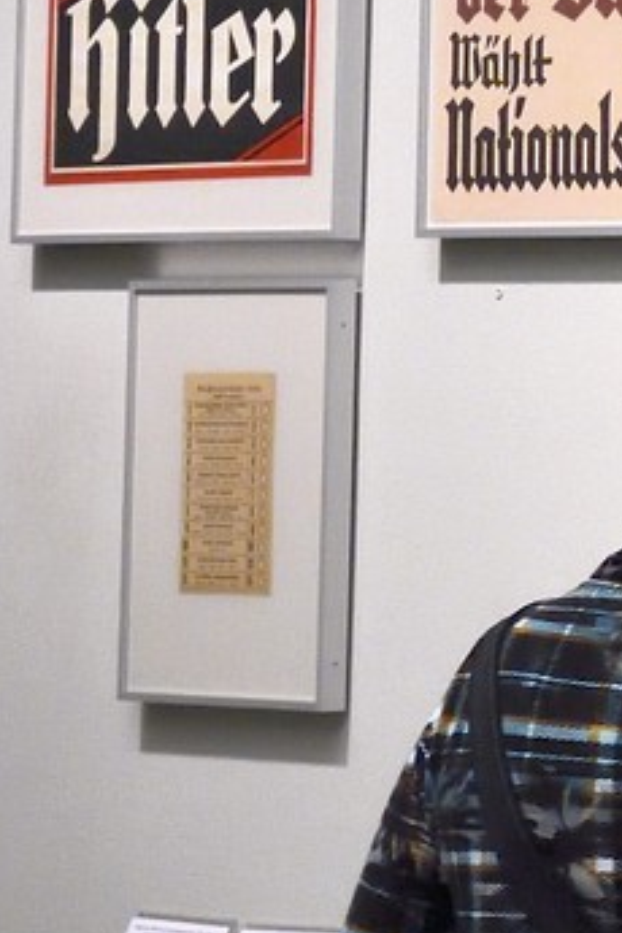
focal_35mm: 195
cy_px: 187
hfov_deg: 6.2
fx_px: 5053
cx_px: 2155
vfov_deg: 10.5
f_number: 5
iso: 6400
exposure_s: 1/60
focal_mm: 42
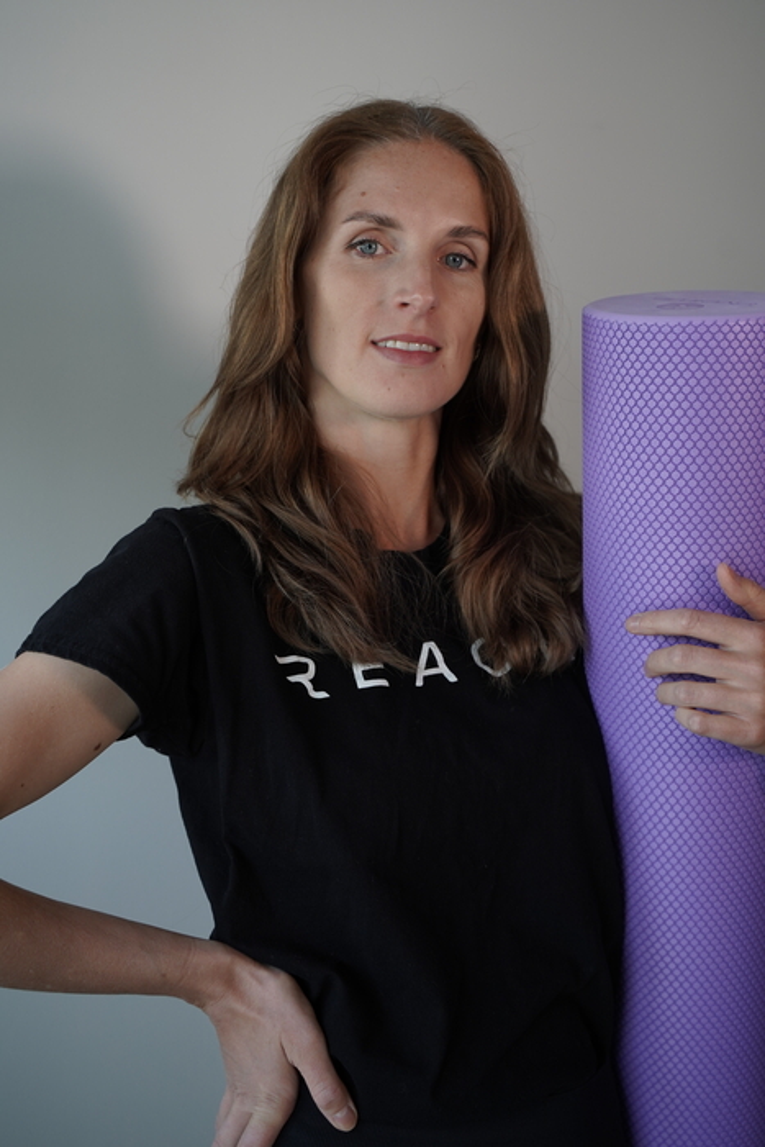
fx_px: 1497
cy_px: 574
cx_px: 382
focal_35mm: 47
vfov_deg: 41.9
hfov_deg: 28.7
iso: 800
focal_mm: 47
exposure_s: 1/320
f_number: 4
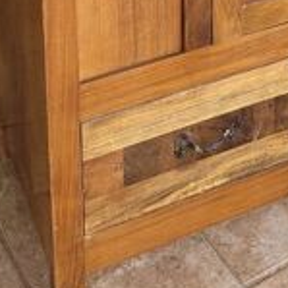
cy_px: -274
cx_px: 247
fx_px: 932
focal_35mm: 99
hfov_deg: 17.4
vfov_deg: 14.7
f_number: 1.8
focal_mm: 5.4
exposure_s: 1/203
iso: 40
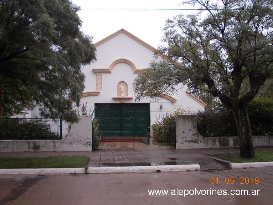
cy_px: 102
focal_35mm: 38
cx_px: 136
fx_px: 300
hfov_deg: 49.0
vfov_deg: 37.7
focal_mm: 5.3
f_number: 3.1
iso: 80
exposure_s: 1/250
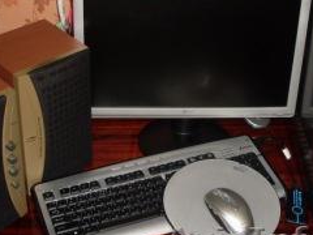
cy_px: 42
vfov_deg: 20.5
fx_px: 642
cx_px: 202
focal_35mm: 71
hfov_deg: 27.3
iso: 100
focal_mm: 6.3
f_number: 2.8
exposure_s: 1/45
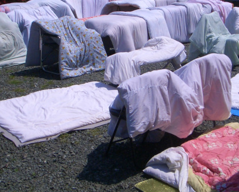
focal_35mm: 65
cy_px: 63
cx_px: 133
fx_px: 460
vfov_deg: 23.4
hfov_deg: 29.1
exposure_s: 1/2000
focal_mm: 5.8
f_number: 4.3
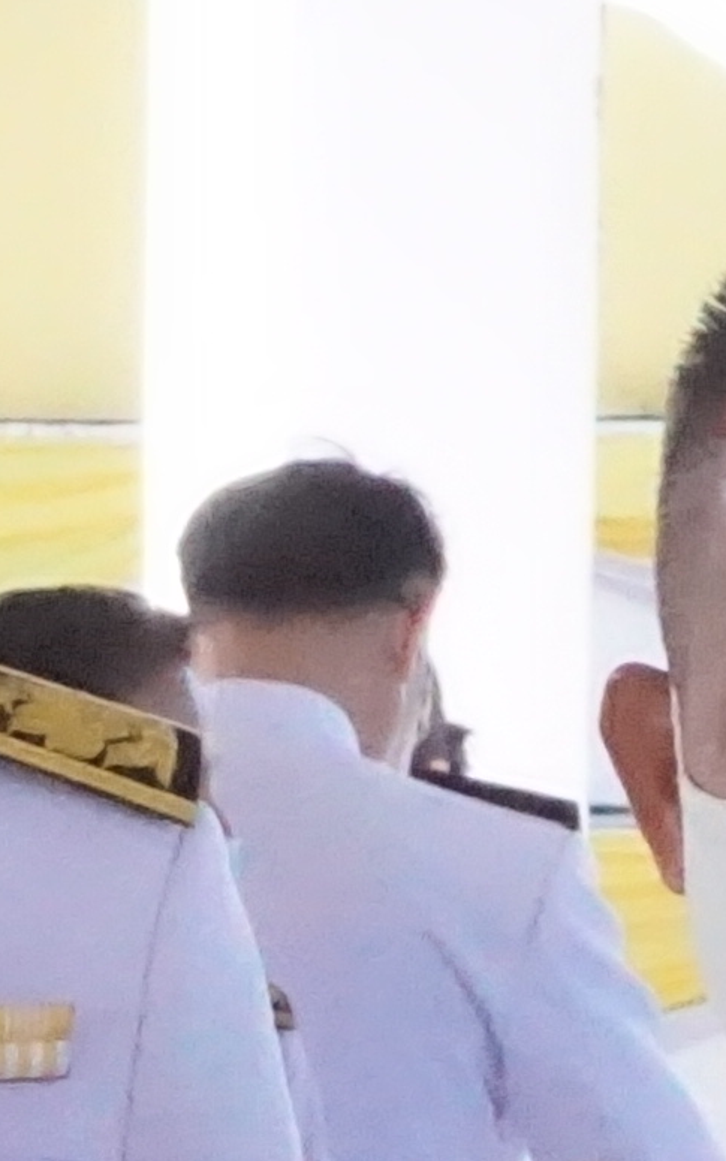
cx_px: -1177
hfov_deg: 3.9
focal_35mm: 331
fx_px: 10479
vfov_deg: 6.2
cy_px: 2080
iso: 12800
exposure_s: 1/2000
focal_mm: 28
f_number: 11
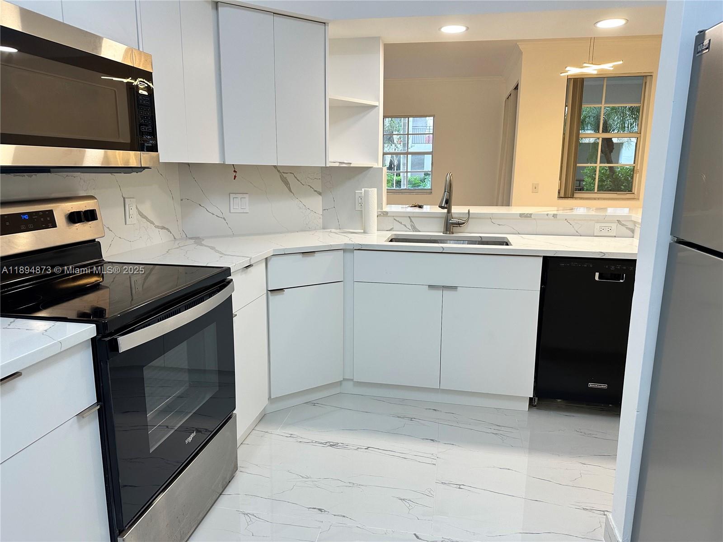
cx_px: 362
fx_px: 501
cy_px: 271
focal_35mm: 24
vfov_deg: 56.8
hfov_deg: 71.6
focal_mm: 6.86
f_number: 1.78
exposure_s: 1/120
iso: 125
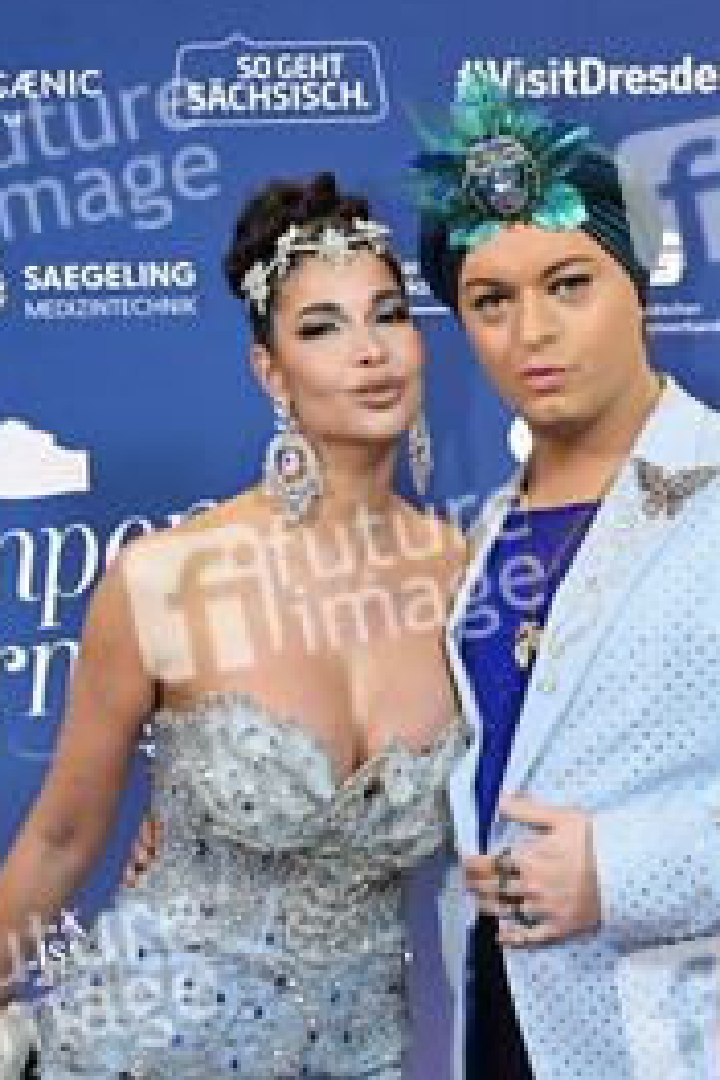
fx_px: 1590
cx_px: 454
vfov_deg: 36.8
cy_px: 790
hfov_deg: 25.4
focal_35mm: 53
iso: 1250
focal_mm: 35
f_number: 5.6
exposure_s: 1/200
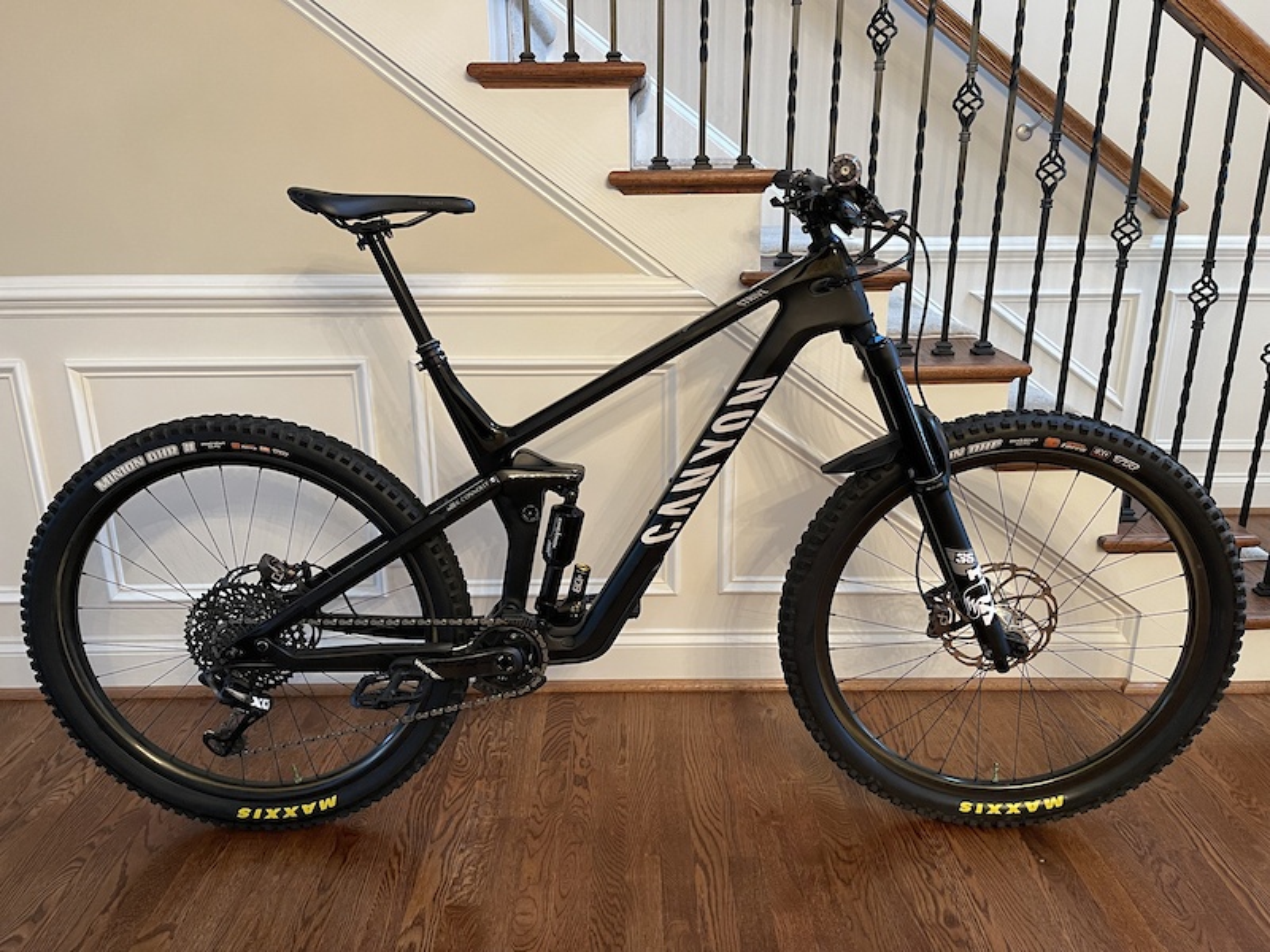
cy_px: 476
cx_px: 635
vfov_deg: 53.1
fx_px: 954
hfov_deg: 67.3
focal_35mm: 26
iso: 400
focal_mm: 5.1
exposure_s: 1/60
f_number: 1.6
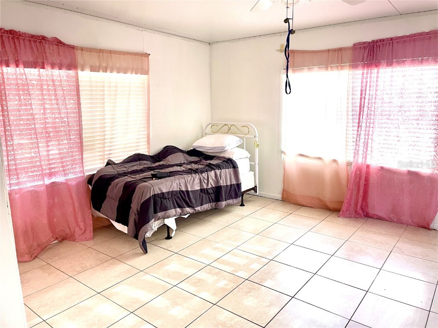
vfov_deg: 53.1
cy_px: 164
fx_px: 329
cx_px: 219
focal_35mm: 26
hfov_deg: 67.3
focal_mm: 4.2
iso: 125
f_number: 1.6
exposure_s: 1/64
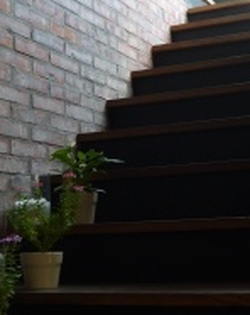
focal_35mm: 66
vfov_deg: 28.8
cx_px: 189
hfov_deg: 22.8
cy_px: 142
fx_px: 612
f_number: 3.5
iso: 400
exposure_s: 1/60
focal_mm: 14
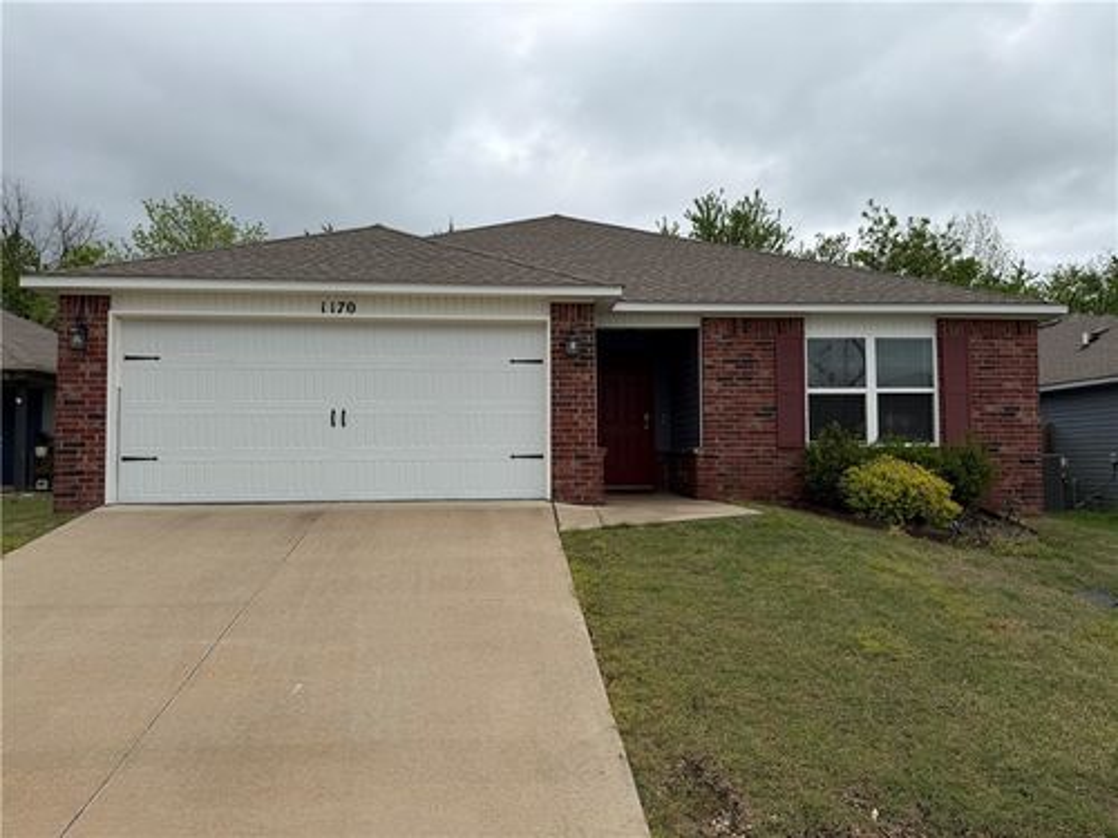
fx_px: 775
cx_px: 559
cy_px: 419
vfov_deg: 56.8
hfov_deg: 71.6
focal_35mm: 24
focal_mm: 6.76
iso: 80
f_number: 1.78
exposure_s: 1/6173
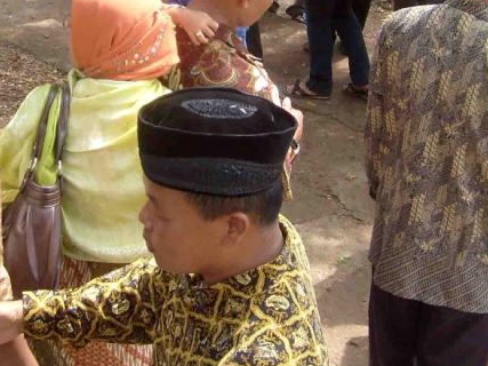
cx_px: 209
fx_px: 1184
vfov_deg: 17.3
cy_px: 26
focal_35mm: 84
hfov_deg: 23.3
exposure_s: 1/350
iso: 80
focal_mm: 5.8
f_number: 2.8
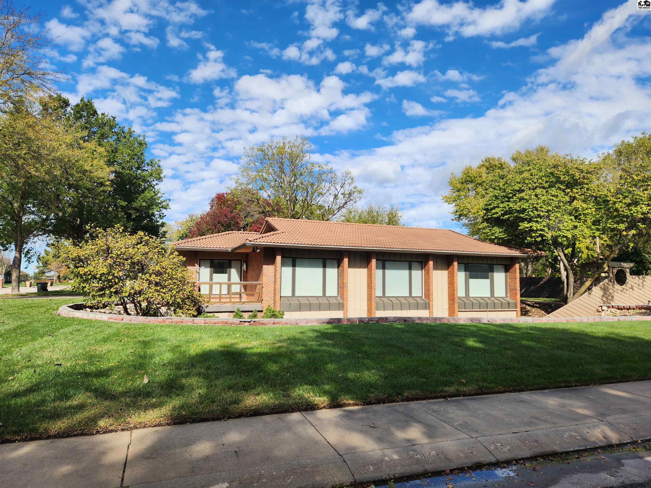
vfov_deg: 58.9
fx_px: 433
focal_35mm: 23
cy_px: 244
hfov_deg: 73.9
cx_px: 326
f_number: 1.8
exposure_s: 1/1391
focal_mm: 5.4
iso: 20
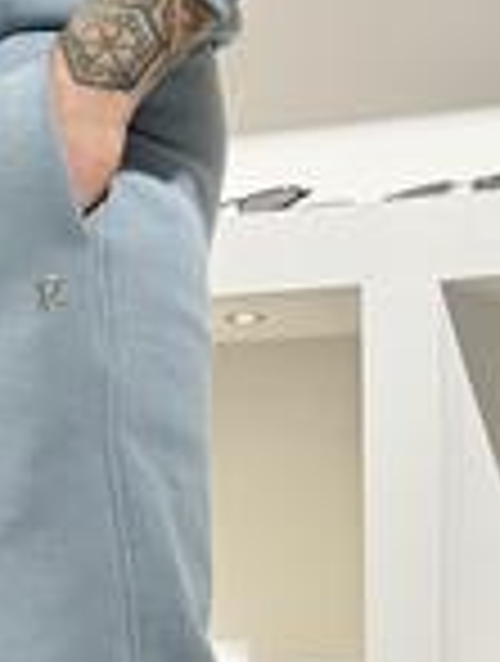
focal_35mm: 152
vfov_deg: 12.7
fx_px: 2915
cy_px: 784
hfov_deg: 9.7
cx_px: -9
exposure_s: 1/100
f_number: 1.78
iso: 125
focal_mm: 6.76
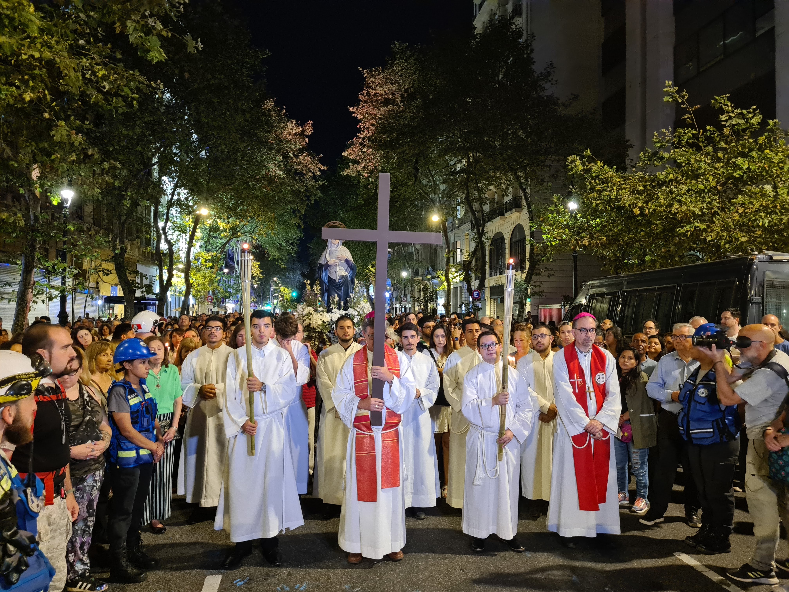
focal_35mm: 26
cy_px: 296
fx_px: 593
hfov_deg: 67.3
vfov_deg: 53.1
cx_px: 394
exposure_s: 1/25
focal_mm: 5.4
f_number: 1.8
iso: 640
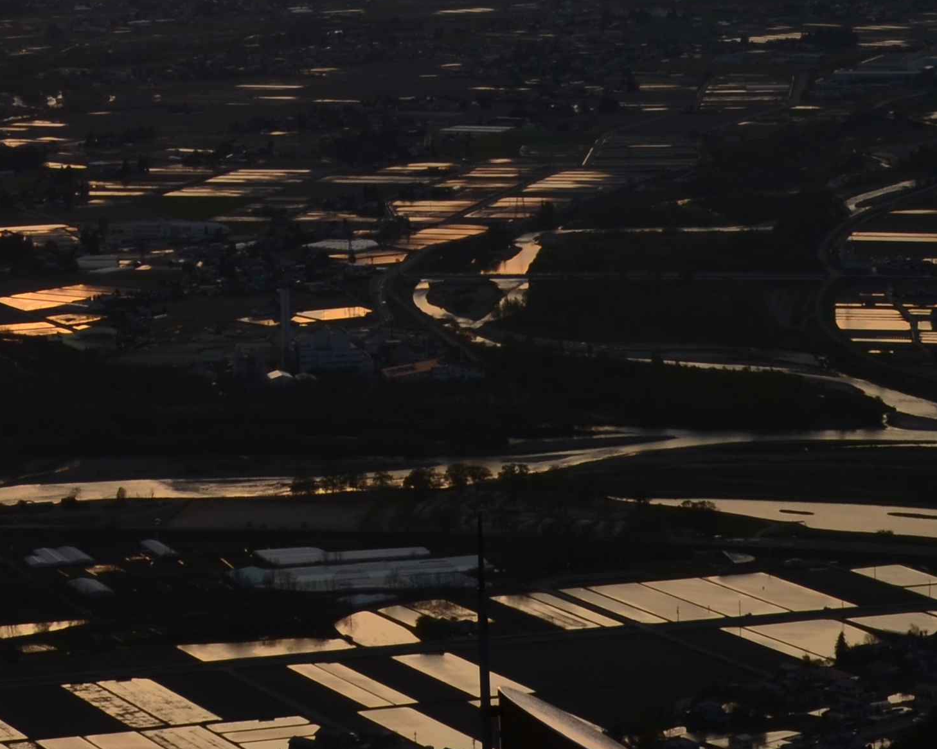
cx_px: -126
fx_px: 4215
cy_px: -59
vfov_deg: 10.1
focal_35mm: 152
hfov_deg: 12.4
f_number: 16
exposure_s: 1/30
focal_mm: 32
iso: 100
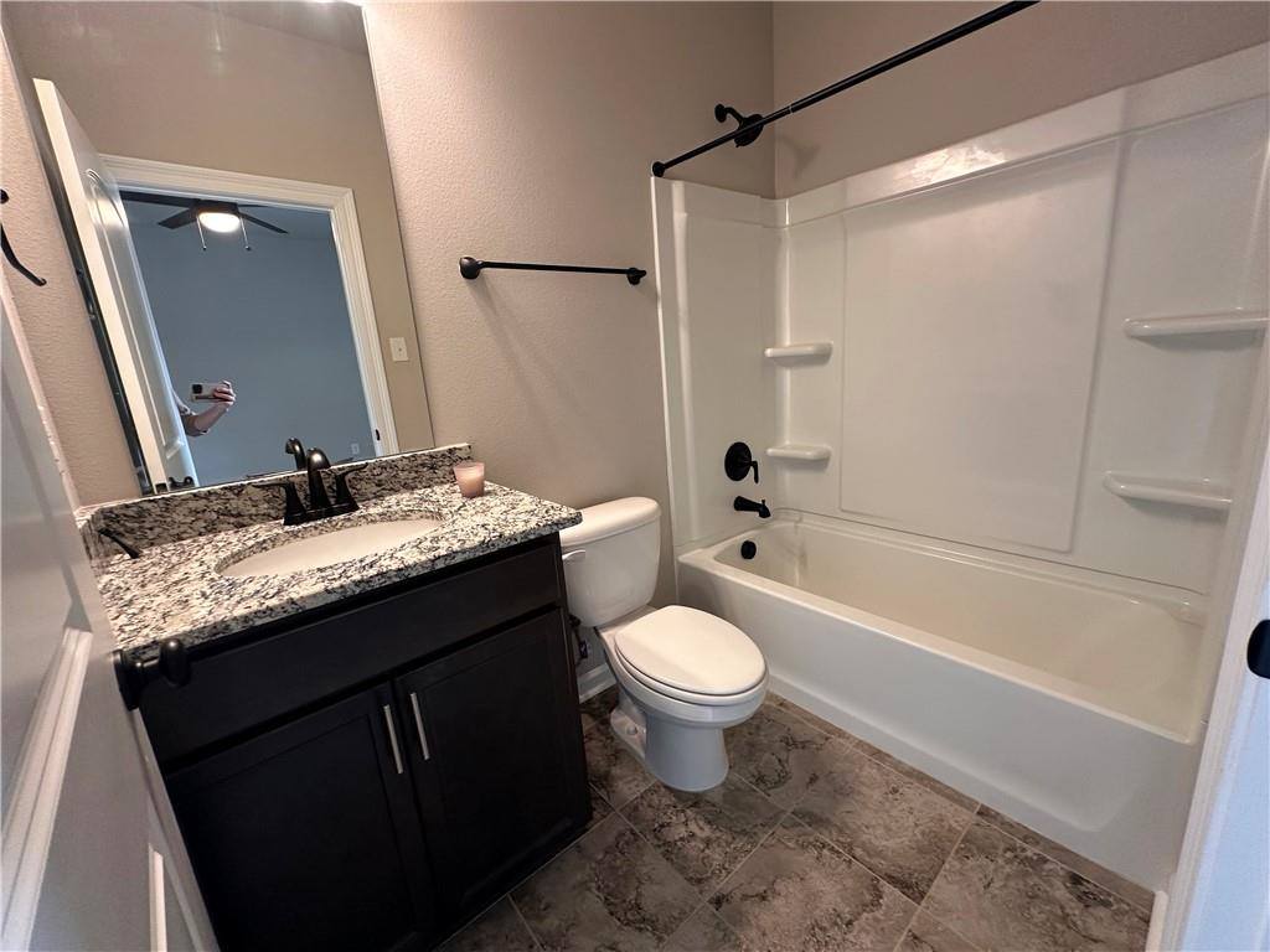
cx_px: 635
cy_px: 476
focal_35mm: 14
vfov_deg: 85.7
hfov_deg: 102.1
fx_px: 514
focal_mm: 2.22
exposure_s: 1/60
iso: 160
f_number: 2.2
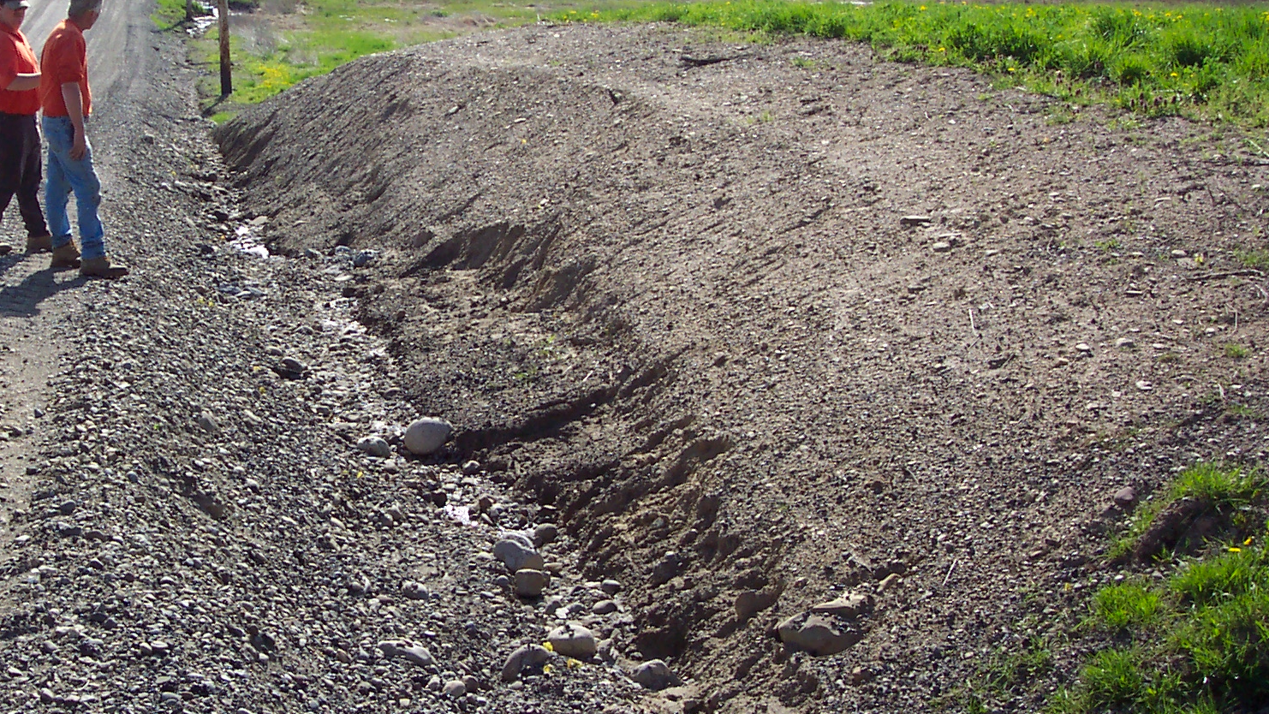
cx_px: 378
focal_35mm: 58
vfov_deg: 20.7
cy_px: 243
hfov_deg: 35.5
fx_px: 1952
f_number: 4.8
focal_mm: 8
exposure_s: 1/500
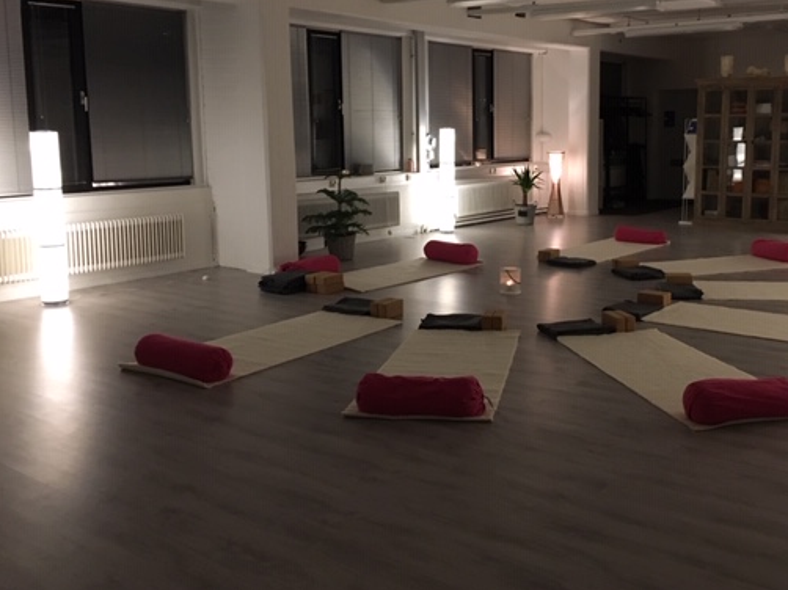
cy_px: 235
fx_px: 842
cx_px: 496
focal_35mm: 37
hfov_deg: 49.6
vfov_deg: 38.5
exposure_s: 1/20
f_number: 2.2
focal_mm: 4.15
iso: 200
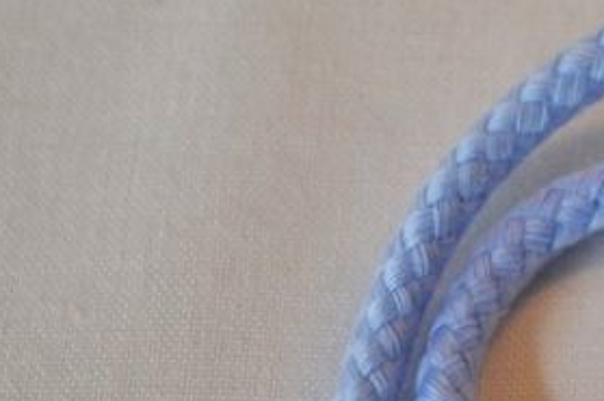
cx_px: 786
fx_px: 3752
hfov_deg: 9.1
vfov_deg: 6.1
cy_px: 417
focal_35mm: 224
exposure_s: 1/60
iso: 640
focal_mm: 52
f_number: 5.6
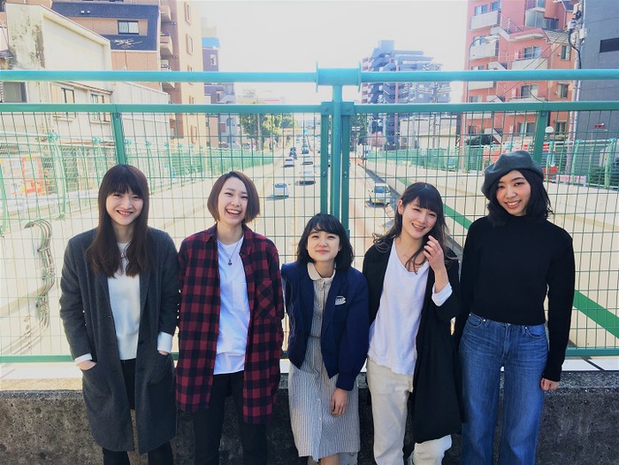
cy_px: 232
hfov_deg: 61.7
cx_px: 310
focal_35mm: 29
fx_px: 519
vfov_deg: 48.2
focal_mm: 4.15
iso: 25
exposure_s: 1/260
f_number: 2.2
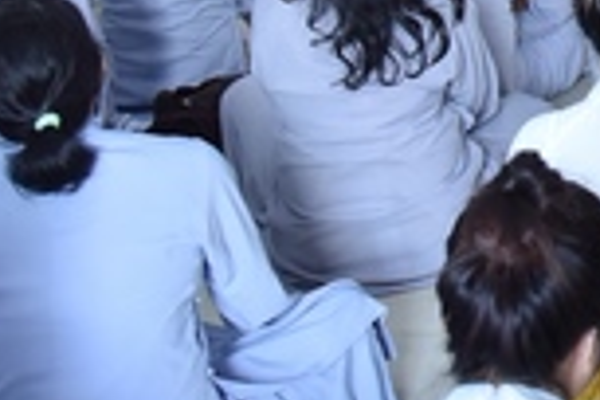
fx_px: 1700
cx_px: 961
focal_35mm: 102
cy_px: -149
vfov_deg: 12.9
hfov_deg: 17.5
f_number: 5.6
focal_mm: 24
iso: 1250
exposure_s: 1/60
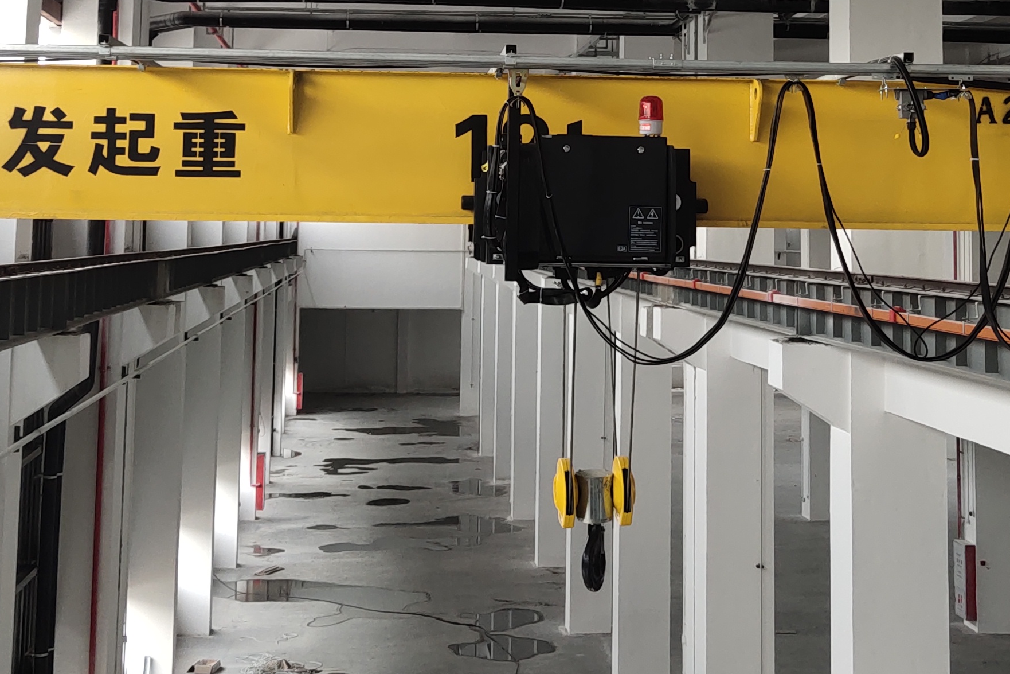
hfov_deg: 29.2
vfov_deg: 19.4
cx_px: 519
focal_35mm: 69
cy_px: 57
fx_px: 1936
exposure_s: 1/107
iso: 50
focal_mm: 4.27
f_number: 1.8
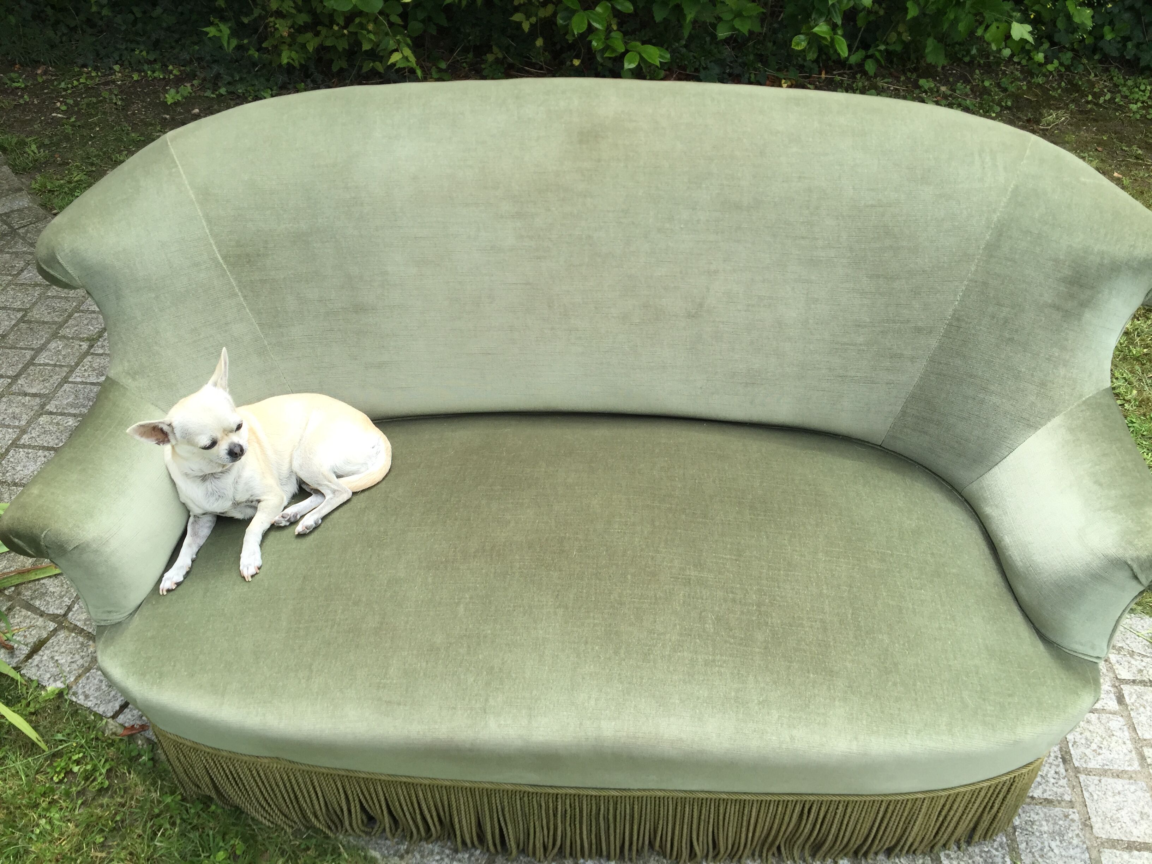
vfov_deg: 48.2
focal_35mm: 29
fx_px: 965
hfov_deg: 61.7
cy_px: 432
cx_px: 576
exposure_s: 1/694
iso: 32
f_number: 2.2
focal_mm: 4.15
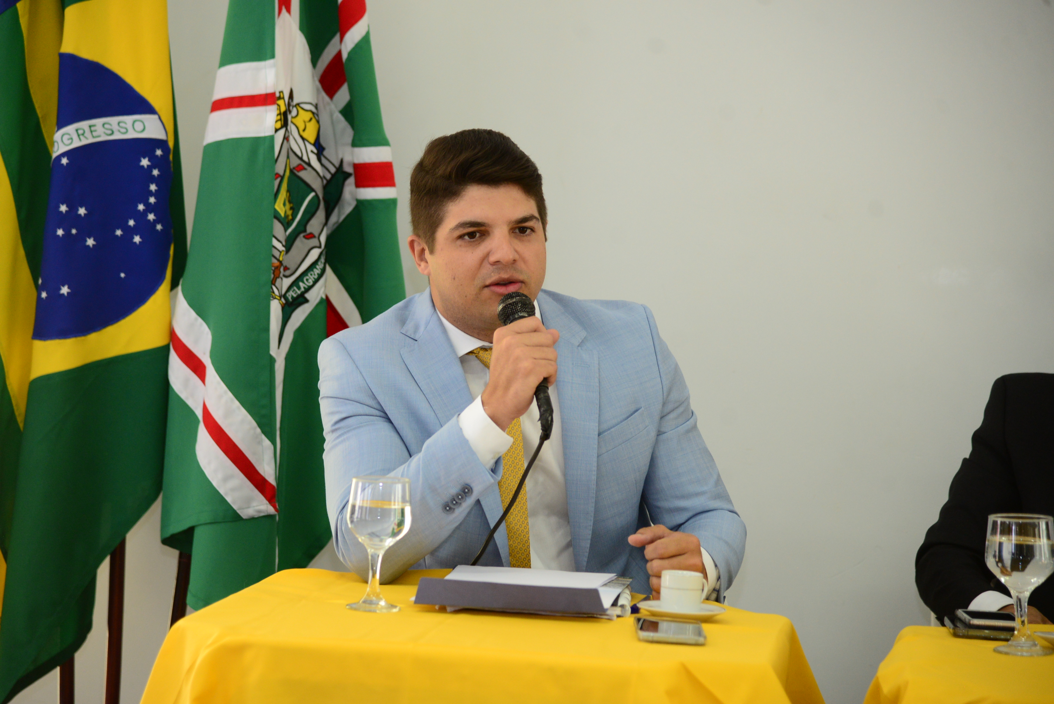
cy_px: 352
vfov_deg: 11.4
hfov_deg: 17.1
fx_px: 3514
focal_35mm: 120
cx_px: 527
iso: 1600
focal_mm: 120
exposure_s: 1/125
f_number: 4
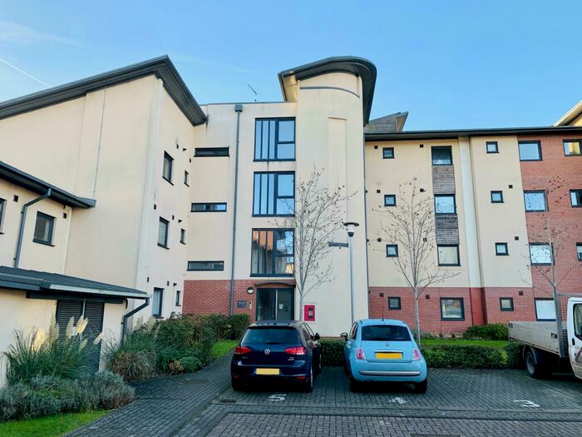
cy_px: 218
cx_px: 291
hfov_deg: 67.3
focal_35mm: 26
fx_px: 437
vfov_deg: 53.1
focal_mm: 4.25
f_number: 1.8
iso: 25
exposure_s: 1/500
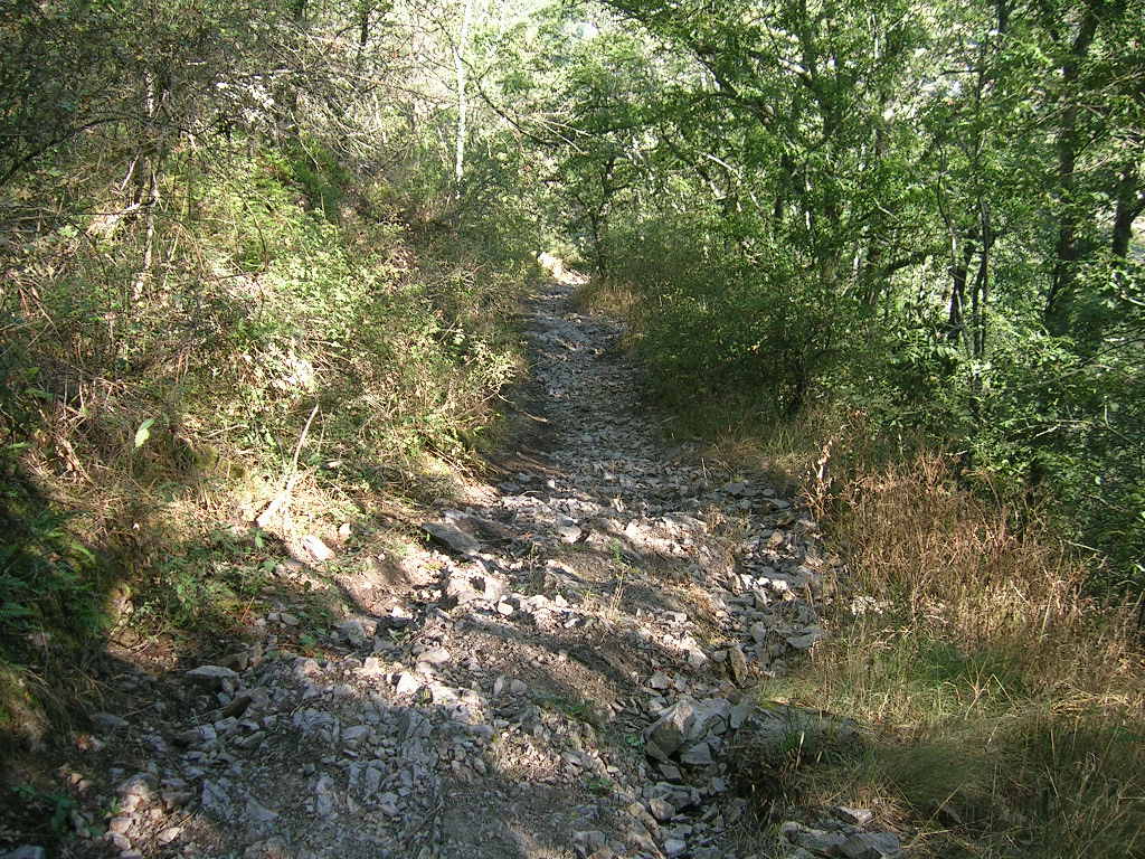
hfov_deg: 52.6
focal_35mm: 35
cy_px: 430
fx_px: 1158
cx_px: 572
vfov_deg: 40.7
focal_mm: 5.4
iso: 50
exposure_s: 1/97
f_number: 2.8
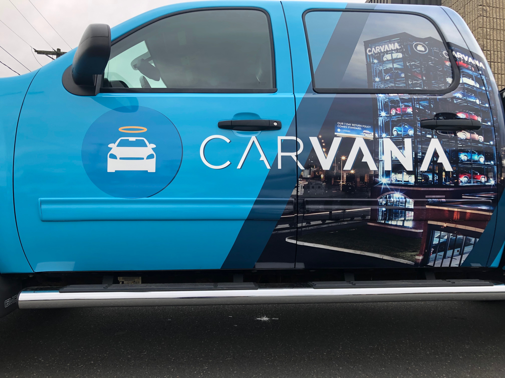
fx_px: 408
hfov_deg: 63.4
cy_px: 189
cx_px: 252
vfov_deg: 49.7
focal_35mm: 28
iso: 20
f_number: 1.8
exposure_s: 1/410
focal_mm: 3.99
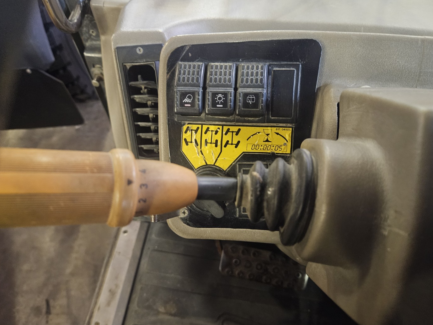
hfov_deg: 71.6
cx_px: 211
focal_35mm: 24
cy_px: 157
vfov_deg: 56.8
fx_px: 300
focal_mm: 5.4
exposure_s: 1/24
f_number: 1.8
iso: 800
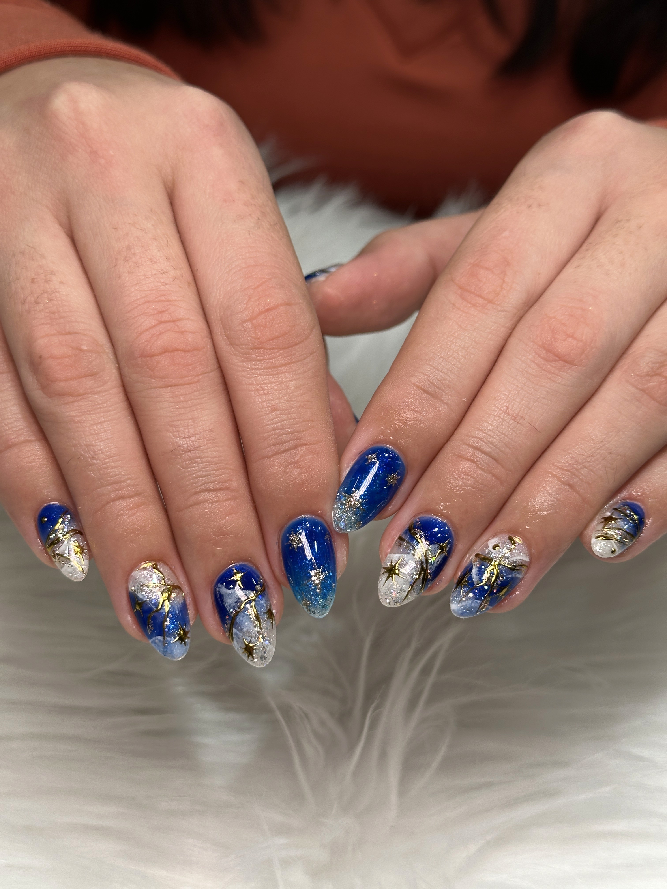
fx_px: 1233
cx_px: 334
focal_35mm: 48
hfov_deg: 30.3
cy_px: 444
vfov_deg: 39.7
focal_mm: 6.86
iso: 64
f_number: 1.78
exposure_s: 1/147
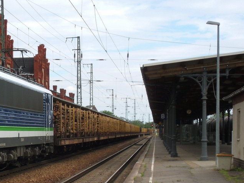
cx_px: 37
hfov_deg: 20.1
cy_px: 123
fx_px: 676
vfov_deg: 15.4
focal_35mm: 96
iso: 100
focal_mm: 9.2
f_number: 4.7
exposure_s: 1/378
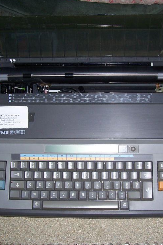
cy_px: 121
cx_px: 96
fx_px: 326
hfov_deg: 28.0
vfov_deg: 41.1
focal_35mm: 48
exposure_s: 1/60
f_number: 2.7
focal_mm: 5.6
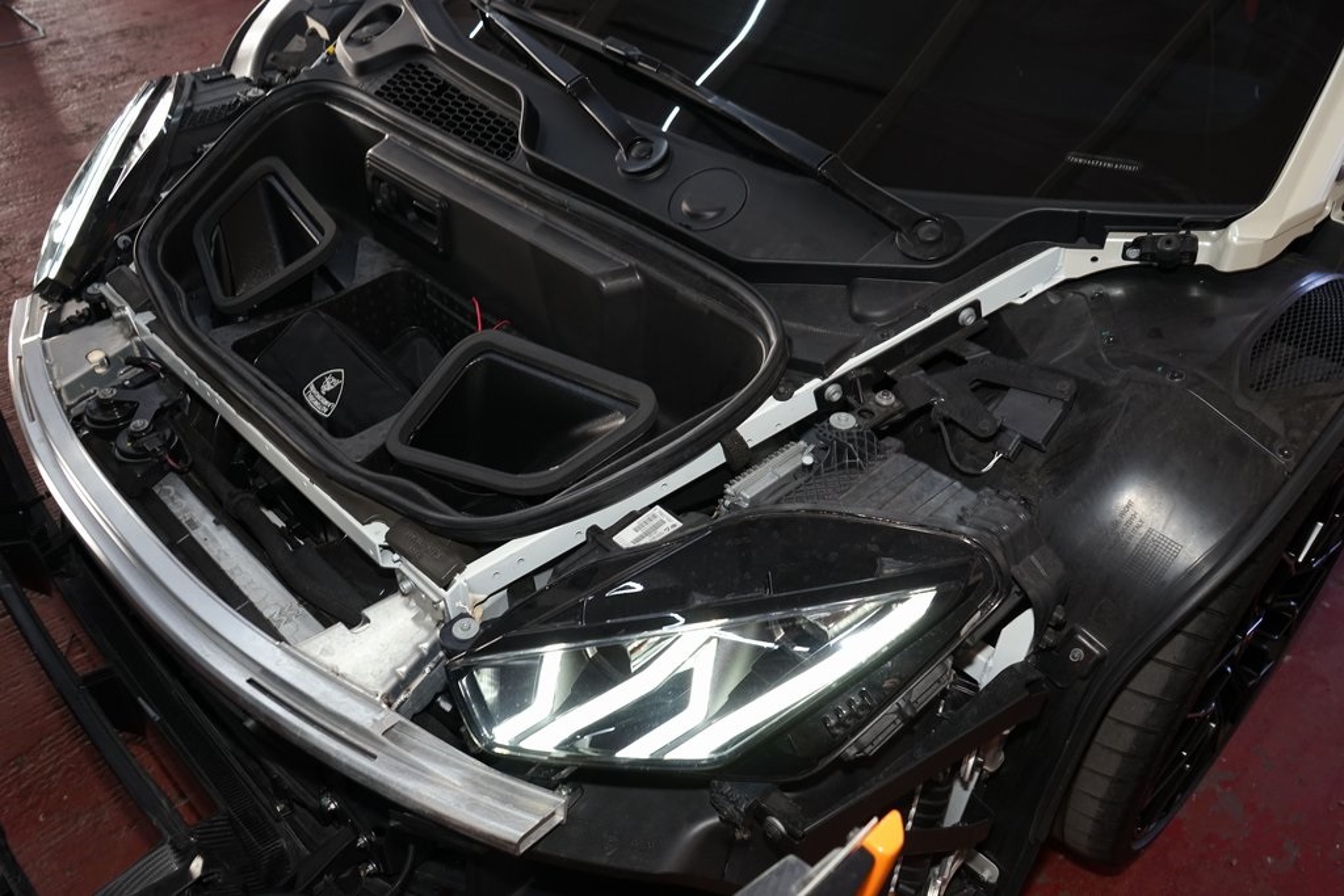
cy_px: 448
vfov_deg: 45.0
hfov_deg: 63.7
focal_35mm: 29
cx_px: 672
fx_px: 1083
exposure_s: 1/25
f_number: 6.3
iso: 800
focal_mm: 29
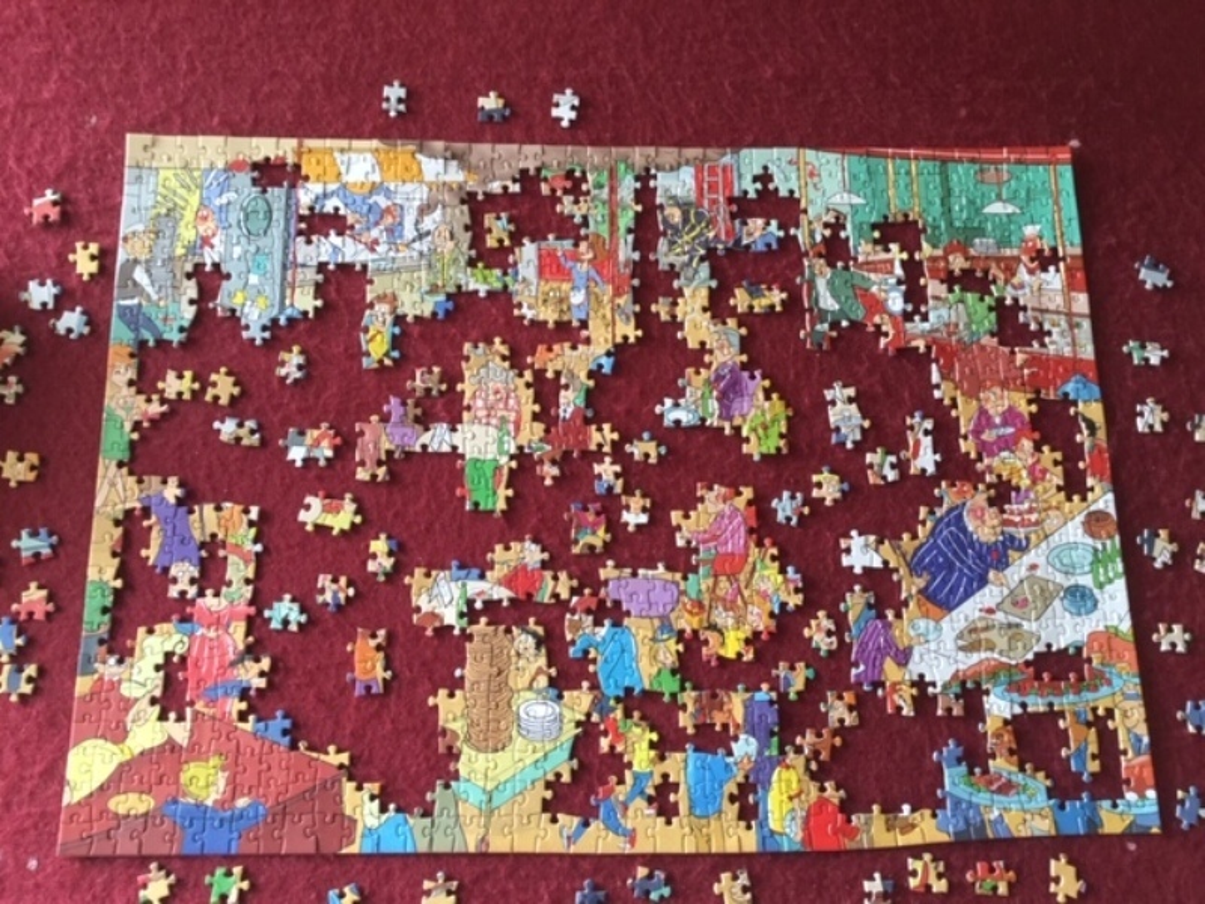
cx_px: 602
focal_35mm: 31
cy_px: 452
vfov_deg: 45.4
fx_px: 1079
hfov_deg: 58.4
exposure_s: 1/33
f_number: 2.4
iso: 80
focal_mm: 3.3
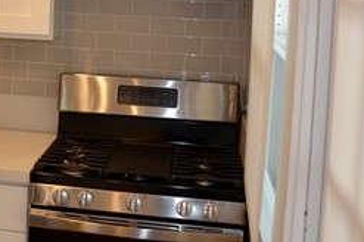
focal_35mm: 70
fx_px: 707
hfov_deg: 27.0
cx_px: -16
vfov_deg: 18.8
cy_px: -4
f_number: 3.5
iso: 400
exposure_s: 1/100
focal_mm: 18
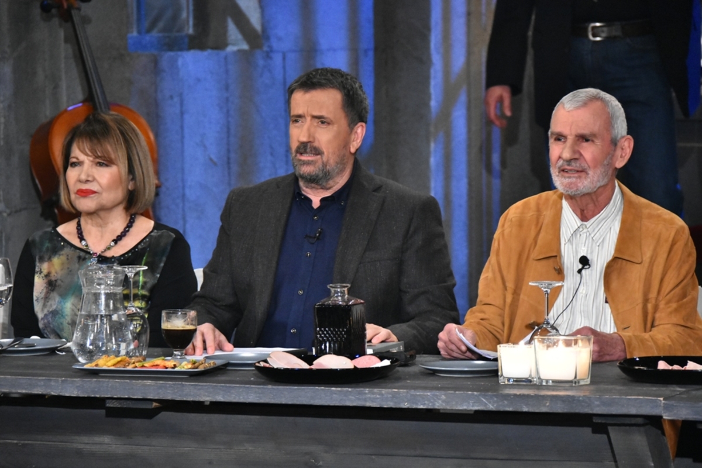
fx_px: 5118
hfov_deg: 7.8
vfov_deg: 5.2
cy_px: 234
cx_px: 351
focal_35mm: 262
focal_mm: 175
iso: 6400
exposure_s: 1/90
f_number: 5.6
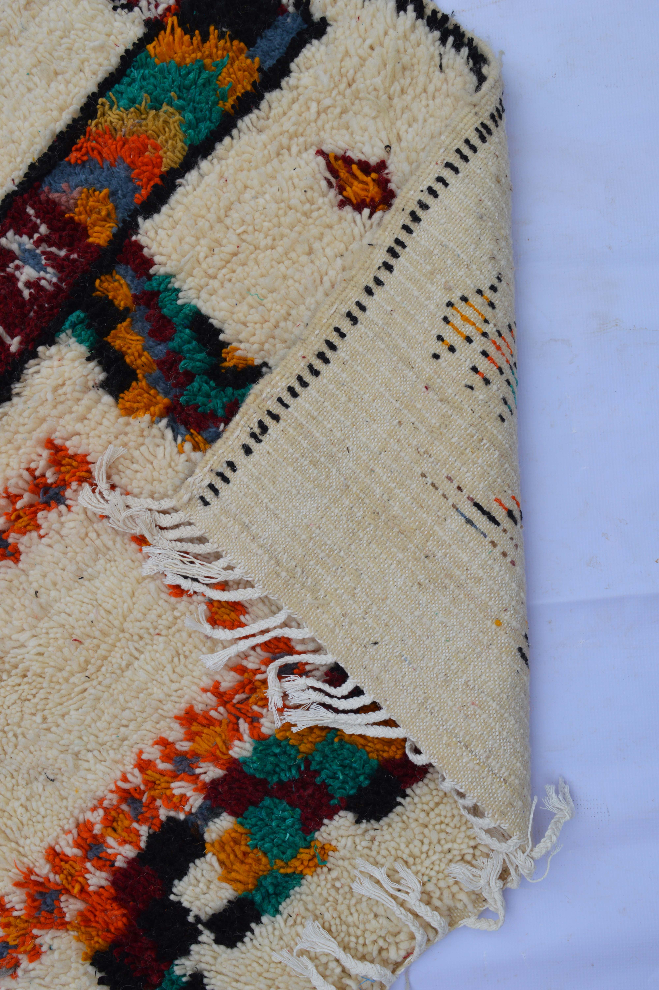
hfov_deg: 36.8
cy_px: 495
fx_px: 990
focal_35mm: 36
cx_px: 330
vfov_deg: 53.2
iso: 100
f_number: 8
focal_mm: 24
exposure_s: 1/250
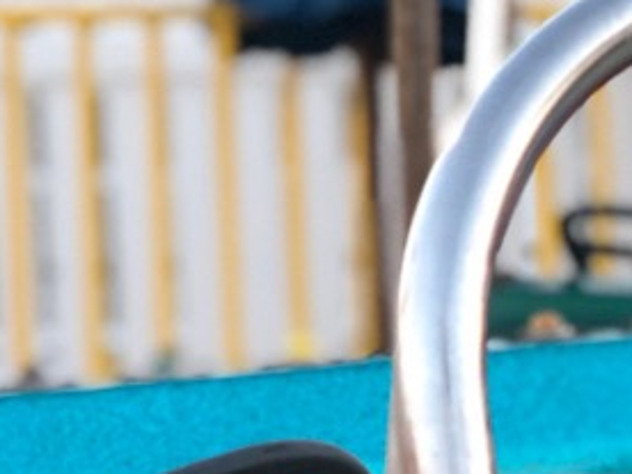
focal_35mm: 241
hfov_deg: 7.7
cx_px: 1422
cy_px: 568
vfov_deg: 6.1
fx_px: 4400
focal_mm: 6
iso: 64
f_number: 2.4
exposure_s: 1/60
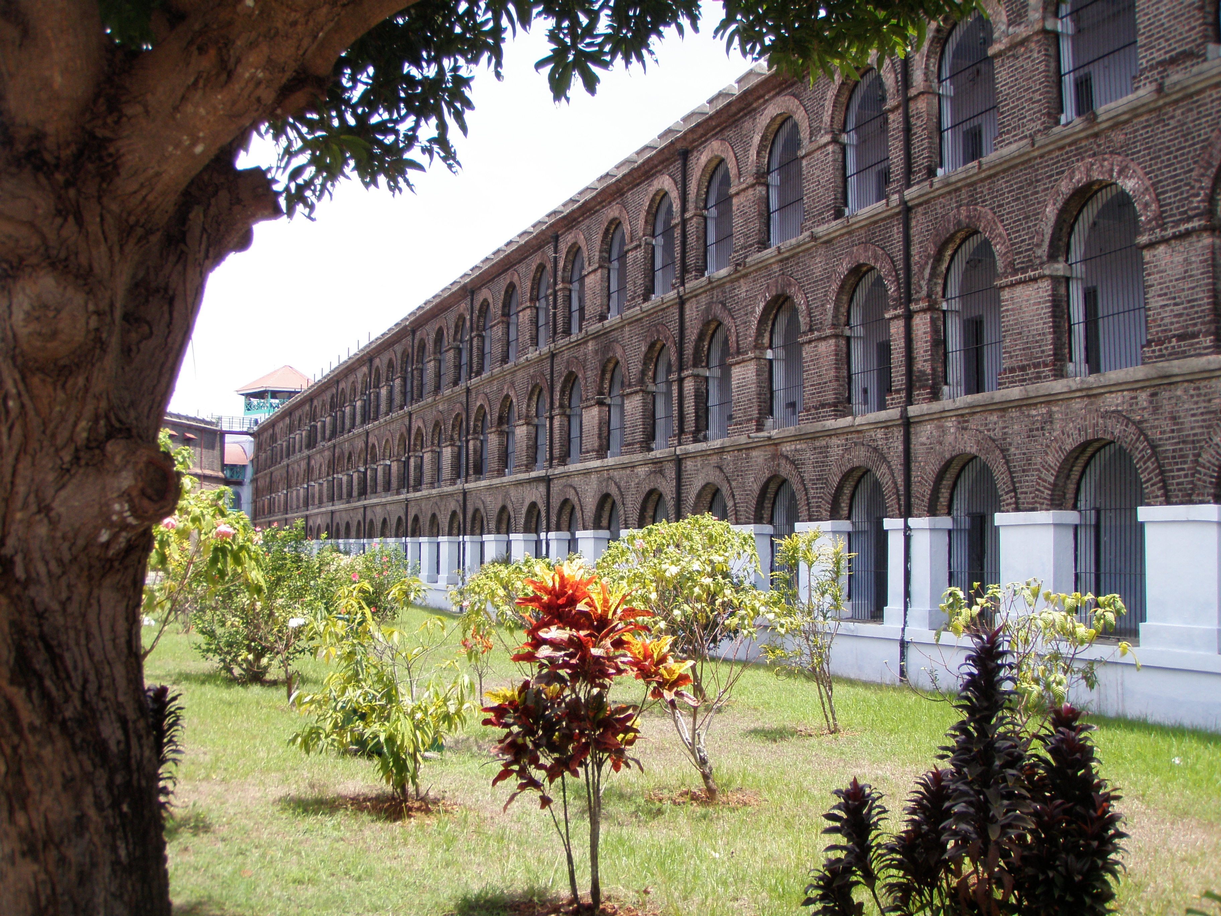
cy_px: 458
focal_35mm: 38
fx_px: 1340
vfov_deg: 37.7
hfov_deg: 49.0
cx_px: 610
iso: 80
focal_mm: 6.7
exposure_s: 1/320
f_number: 3.5
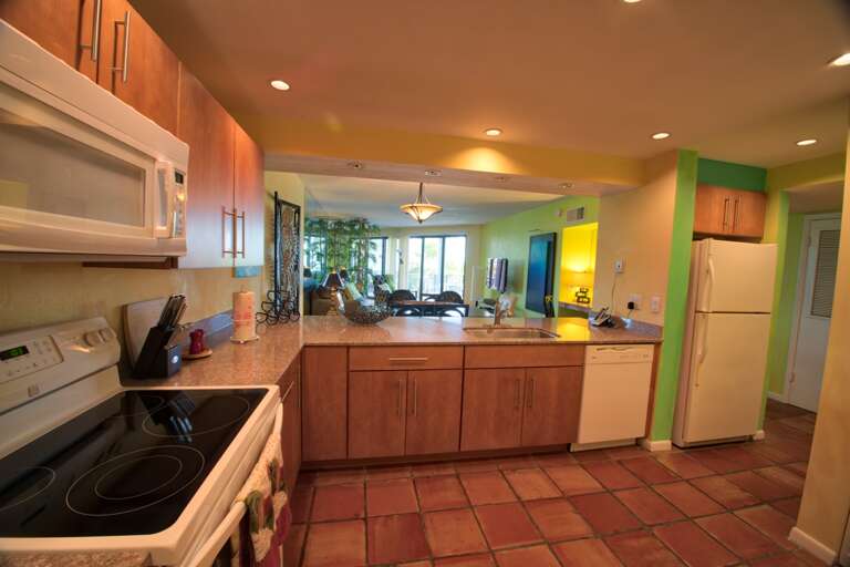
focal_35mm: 14
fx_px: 331
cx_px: 425
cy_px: 284
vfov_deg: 81.2
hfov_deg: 104.3
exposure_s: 1/6
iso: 400
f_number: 10
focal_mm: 14
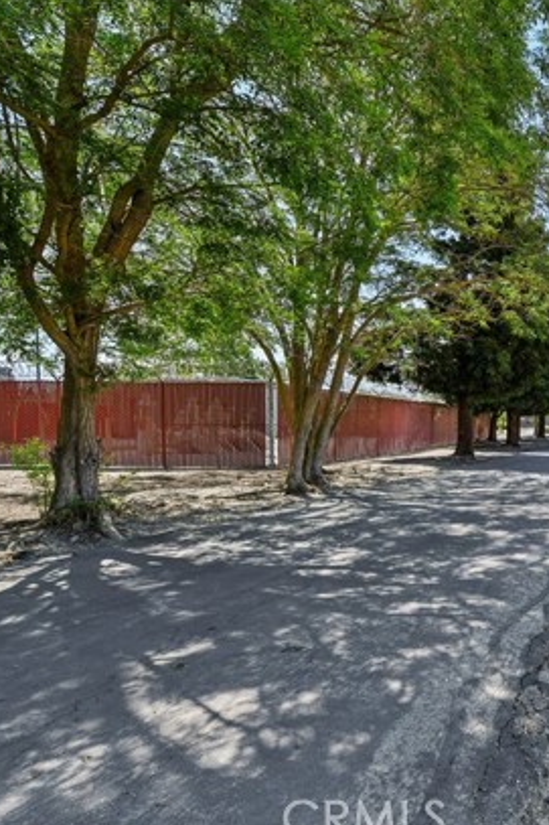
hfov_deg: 44.9
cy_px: 416
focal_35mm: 22
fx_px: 504
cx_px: 590
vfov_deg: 78.6
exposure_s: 1/1000
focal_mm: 14
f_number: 8
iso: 400
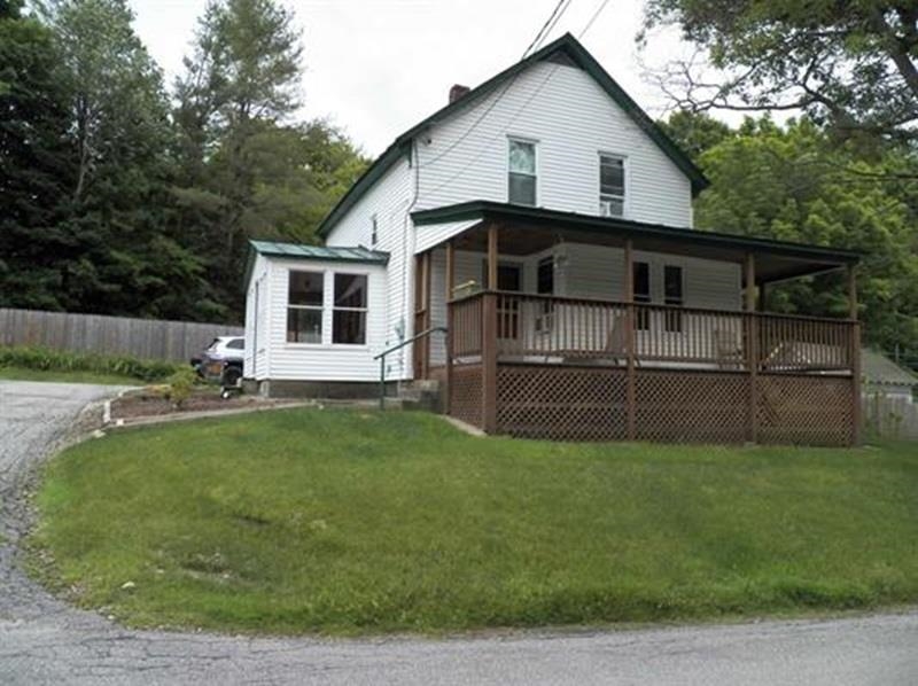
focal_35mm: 28
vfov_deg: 49.7
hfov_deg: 63.5
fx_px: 742
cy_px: 343
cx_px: 459
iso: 125
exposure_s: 1/500
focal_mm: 4.9
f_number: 4
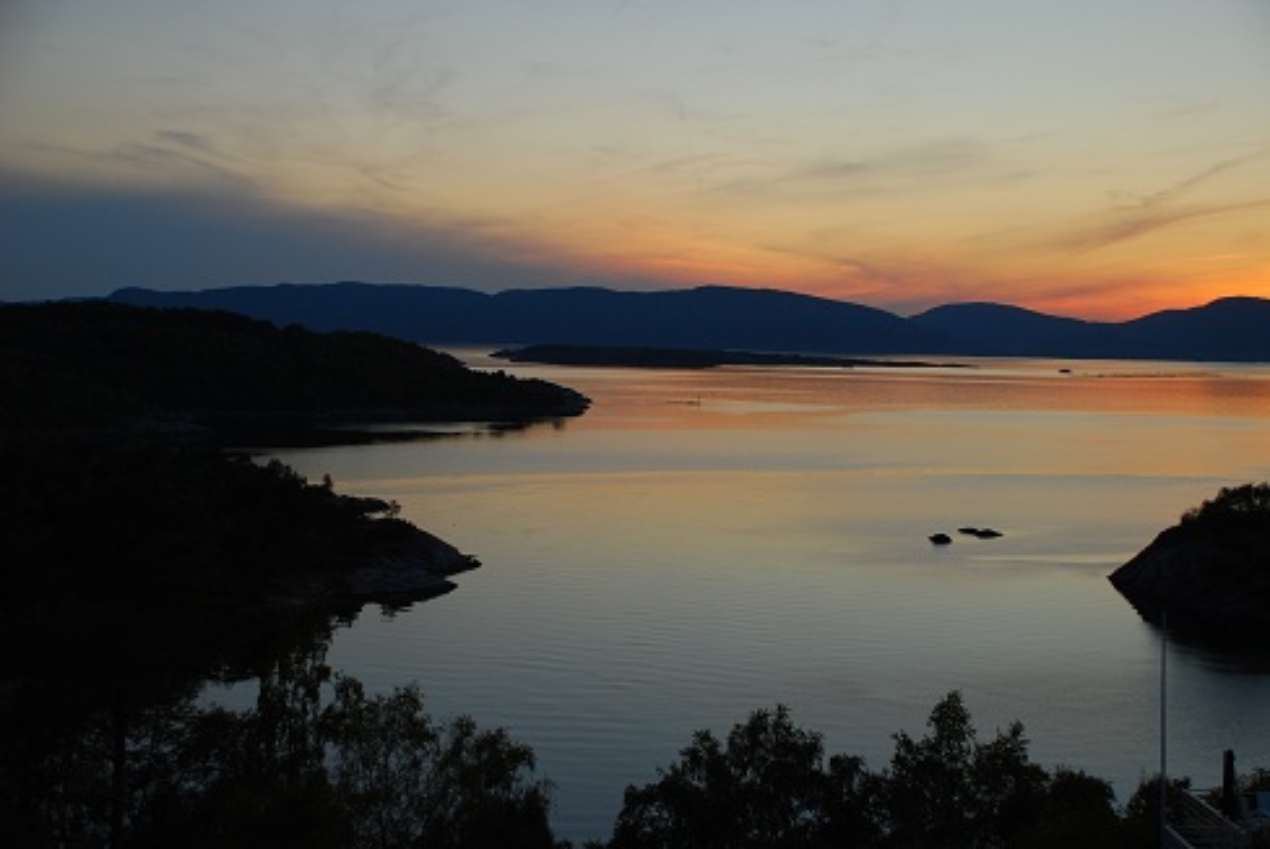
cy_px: 424
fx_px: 1853
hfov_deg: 37.8
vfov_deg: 25.8
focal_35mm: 52
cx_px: 635
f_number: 4.5
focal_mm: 35
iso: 100
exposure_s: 1/50
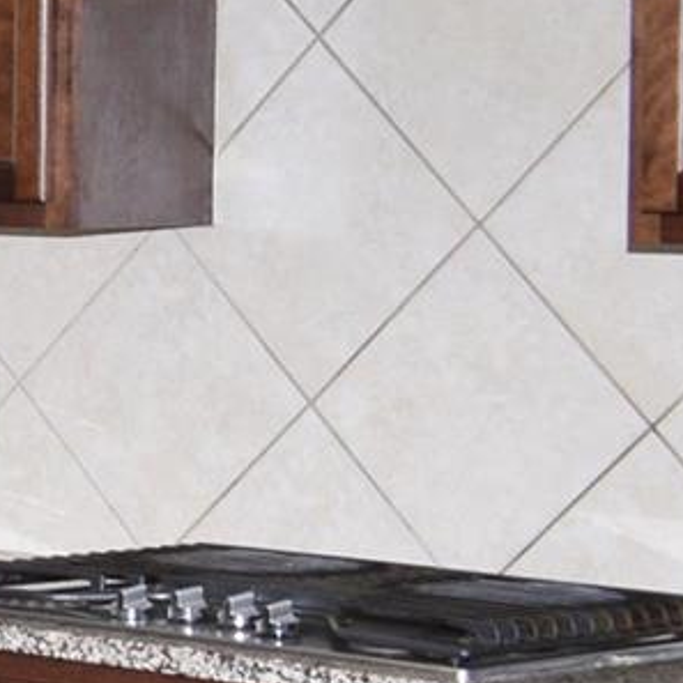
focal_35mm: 158
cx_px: -1426
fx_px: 3527
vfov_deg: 11.1
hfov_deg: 8.9
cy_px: 330
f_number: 5
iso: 400
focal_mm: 18
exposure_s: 1/100
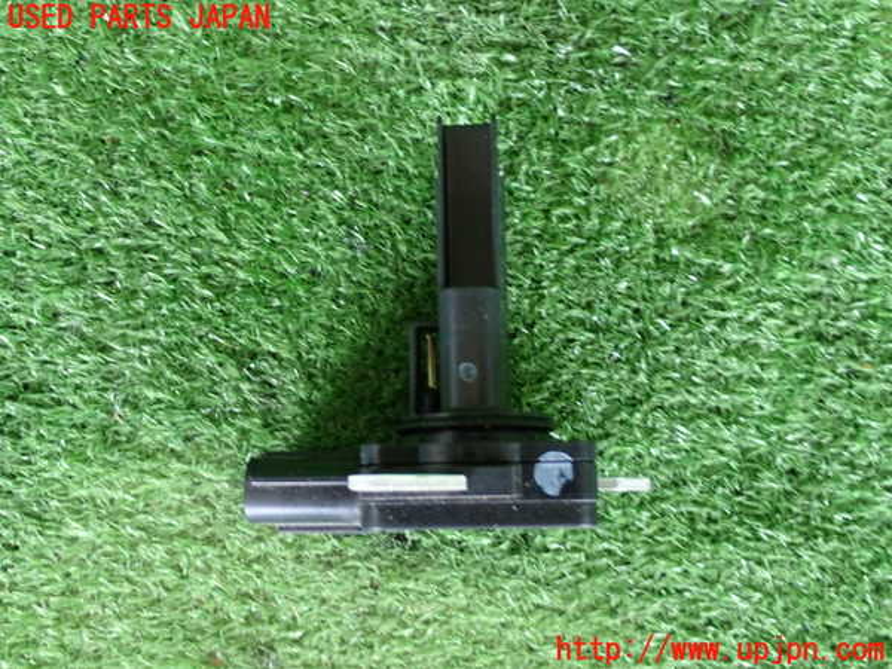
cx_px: 446
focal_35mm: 47
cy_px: 334
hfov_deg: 40.4
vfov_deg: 30.9
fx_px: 1211
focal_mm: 8.4
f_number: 3.1
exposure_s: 1/15
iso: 800
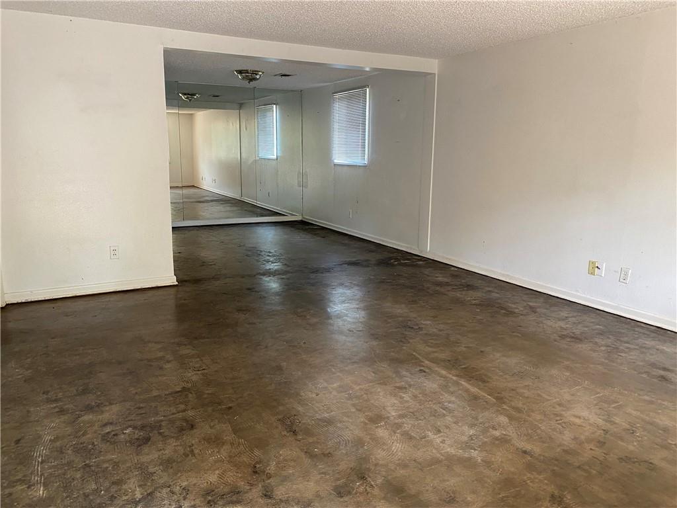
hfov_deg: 67.3
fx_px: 508
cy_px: 254
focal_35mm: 26
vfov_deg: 53.1
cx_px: 338
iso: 200
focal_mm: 4.25
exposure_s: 1/60
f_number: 1.8
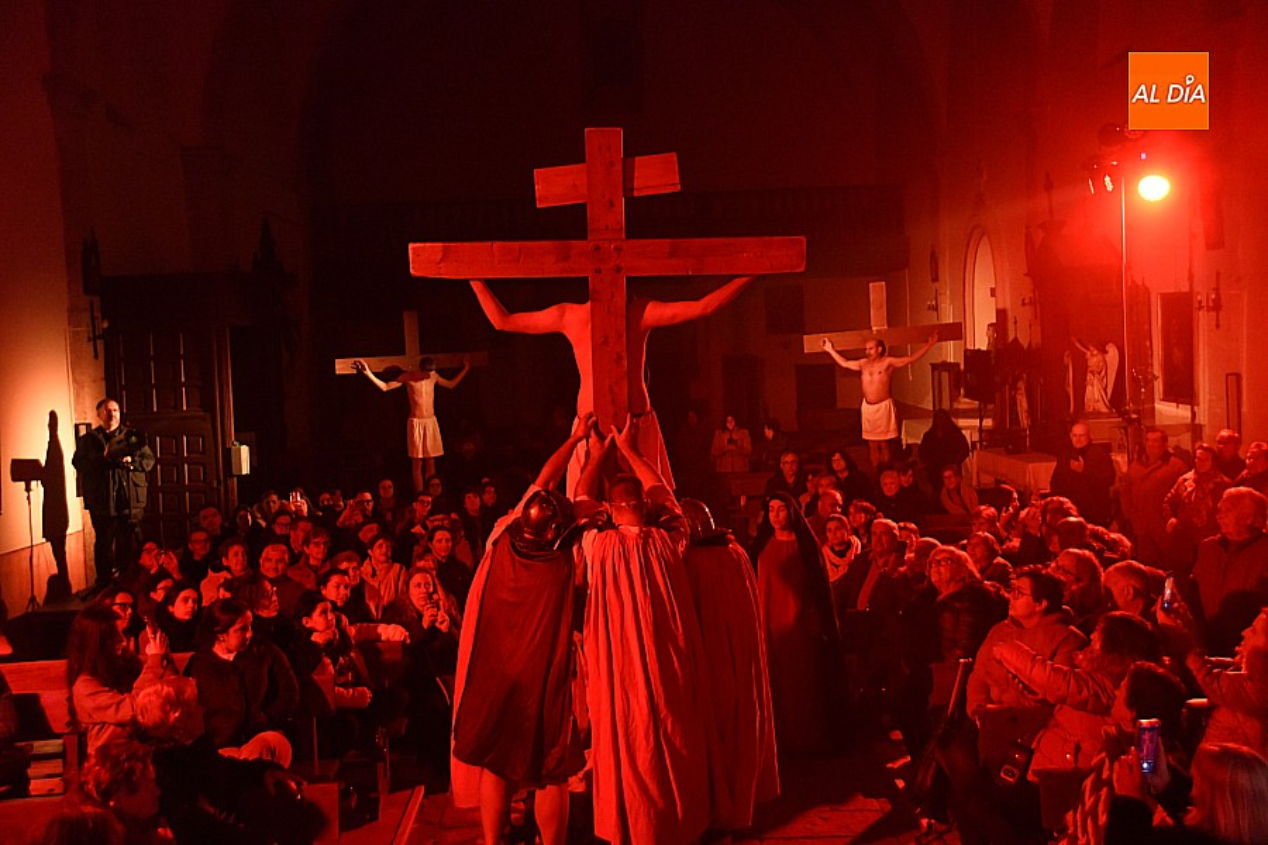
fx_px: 1691
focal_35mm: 48
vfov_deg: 28.1
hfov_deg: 41.1
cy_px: 422
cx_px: 634
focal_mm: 48
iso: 10000
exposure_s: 1/125
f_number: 3.5
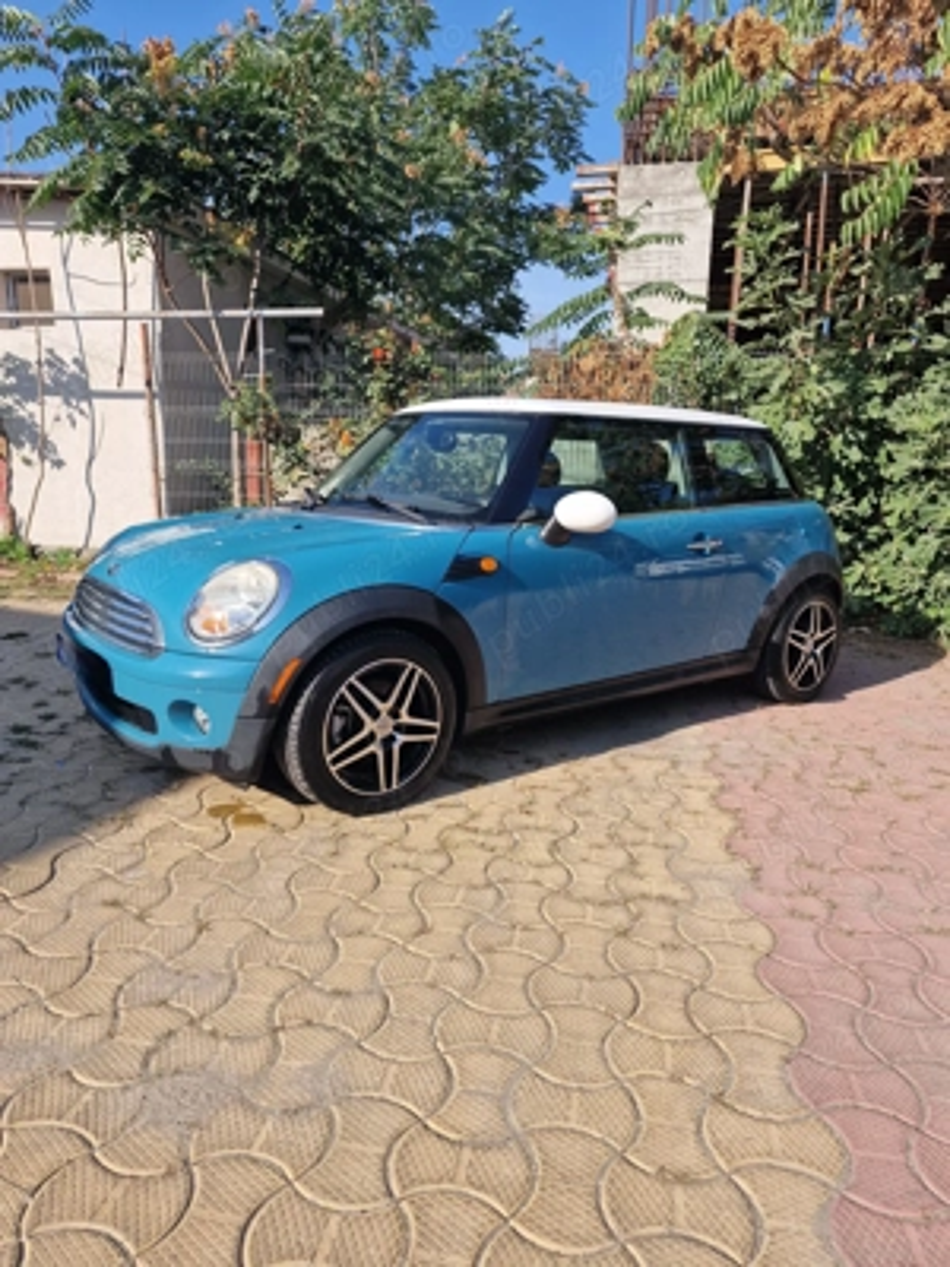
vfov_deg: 73.9
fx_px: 842
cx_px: 475
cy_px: 634
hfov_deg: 58.9
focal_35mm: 23
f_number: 1.8
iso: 50
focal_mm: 6.4
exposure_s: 1/714
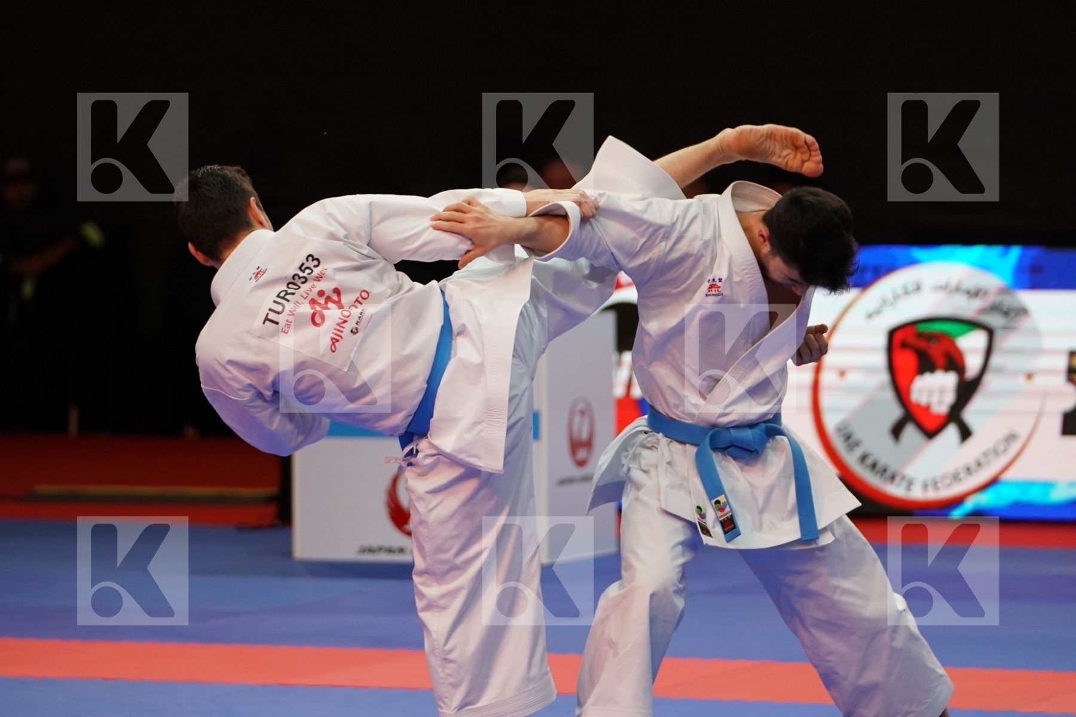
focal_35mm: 195
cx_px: 538
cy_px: 358
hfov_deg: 10.5
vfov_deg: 7.0
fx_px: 5828
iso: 2500
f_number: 2.8
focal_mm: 130
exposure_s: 1/500
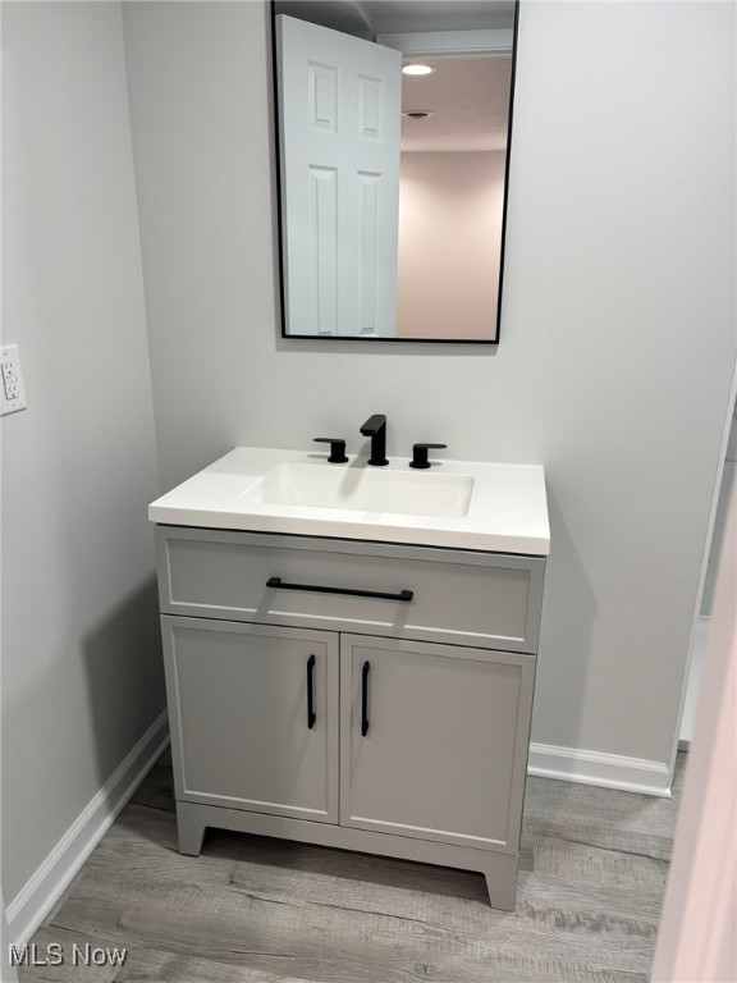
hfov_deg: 53.1
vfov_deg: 67.3
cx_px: 368
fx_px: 738
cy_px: 492
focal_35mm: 26
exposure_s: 1/120
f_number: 1.6
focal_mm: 5.96
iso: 125
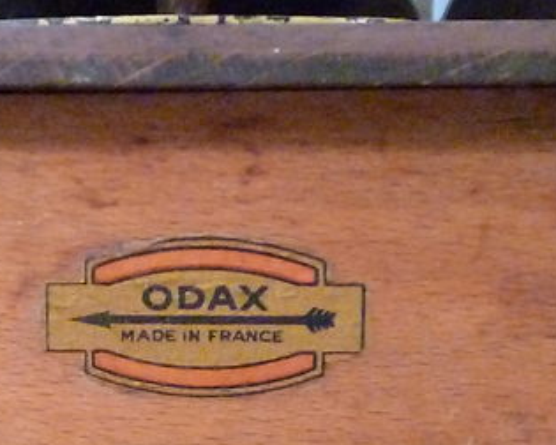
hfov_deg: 13.3
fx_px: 2386
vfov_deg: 10.6
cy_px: 396
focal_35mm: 145
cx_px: 164
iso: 4000
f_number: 5.4
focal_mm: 13.9
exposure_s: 1/13
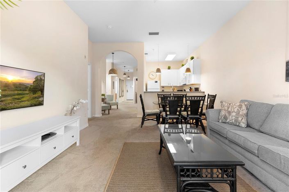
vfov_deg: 73.7
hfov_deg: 96.8
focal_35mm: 16
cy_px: 96
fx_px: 128
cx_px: 144
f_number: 8
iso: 800
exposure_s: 1/1.67
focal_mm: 16
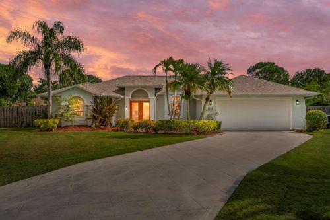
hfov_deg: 54.5
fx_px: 321
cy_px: 110
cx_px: 165
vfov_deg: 37.8
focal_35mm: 35
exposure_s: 1/640
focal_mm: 35
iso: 1600
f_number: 8
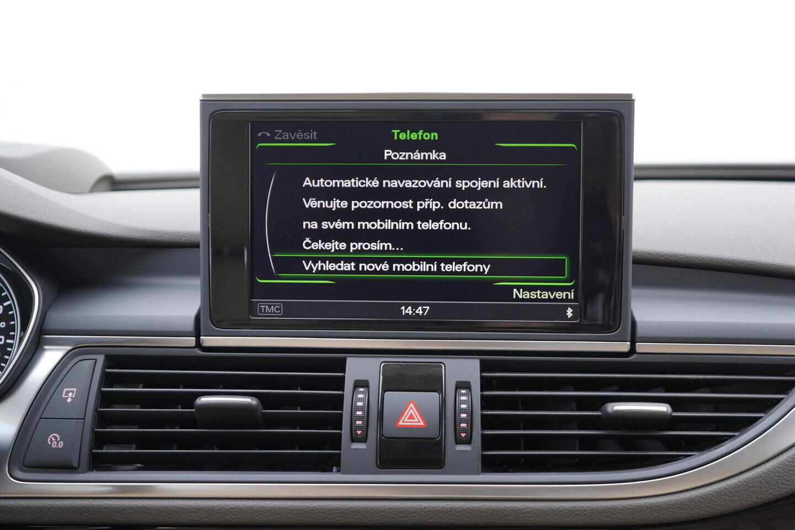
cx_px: 398
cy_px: 265
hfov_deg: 53.1
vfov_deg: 36.9
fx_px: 795
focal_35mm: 36
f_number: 2.8
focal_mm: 24
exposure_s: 1/40
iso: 160
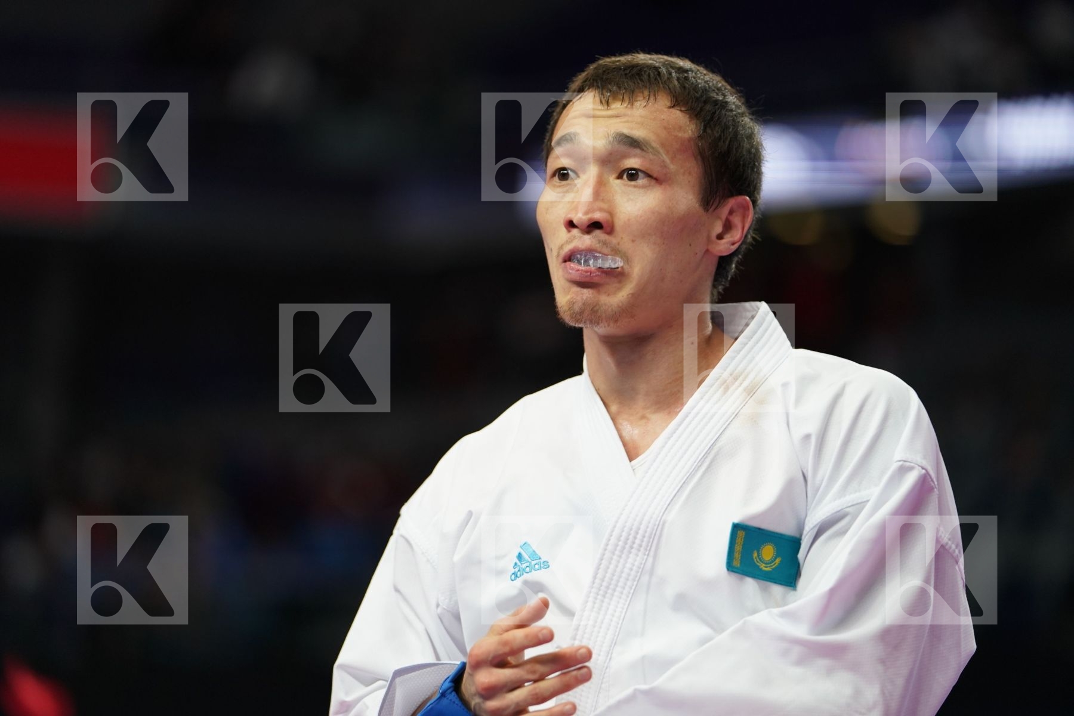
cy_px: 358
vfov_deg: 8.3
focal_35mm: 165
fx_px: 4922
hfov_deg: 12.5
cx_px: 537
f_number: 2.8
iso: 1000
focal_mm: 165
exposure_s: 1/1000
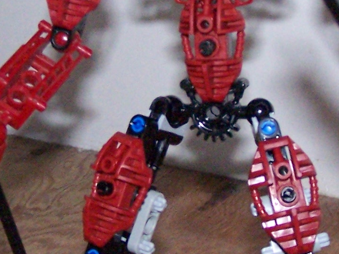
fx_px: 1341
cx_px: 189
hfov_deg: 14.4
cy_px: 71
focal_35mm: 137
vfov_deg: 10.8
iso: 400
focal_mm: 6.3
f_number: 2.8
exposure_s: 1/60
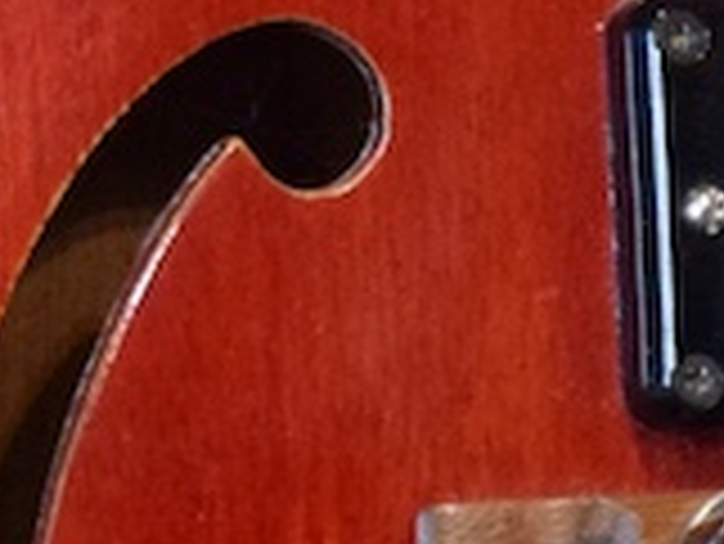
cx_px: 778
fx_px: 11805
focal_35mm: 564
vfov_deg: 2.6
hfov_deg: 3.5
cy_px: 36
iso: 2800
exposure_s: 1/30
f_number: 5
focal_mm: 42
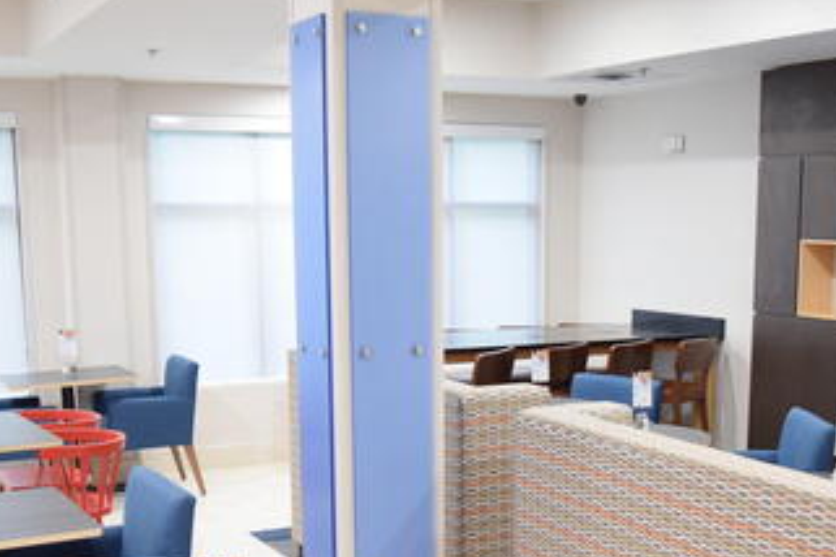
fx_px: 1207
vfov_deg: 25.3
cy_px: 483
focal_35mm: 52
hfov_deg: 38.2
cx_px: 452
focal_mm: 18
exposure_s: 1/60
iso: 2000
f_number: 3.5
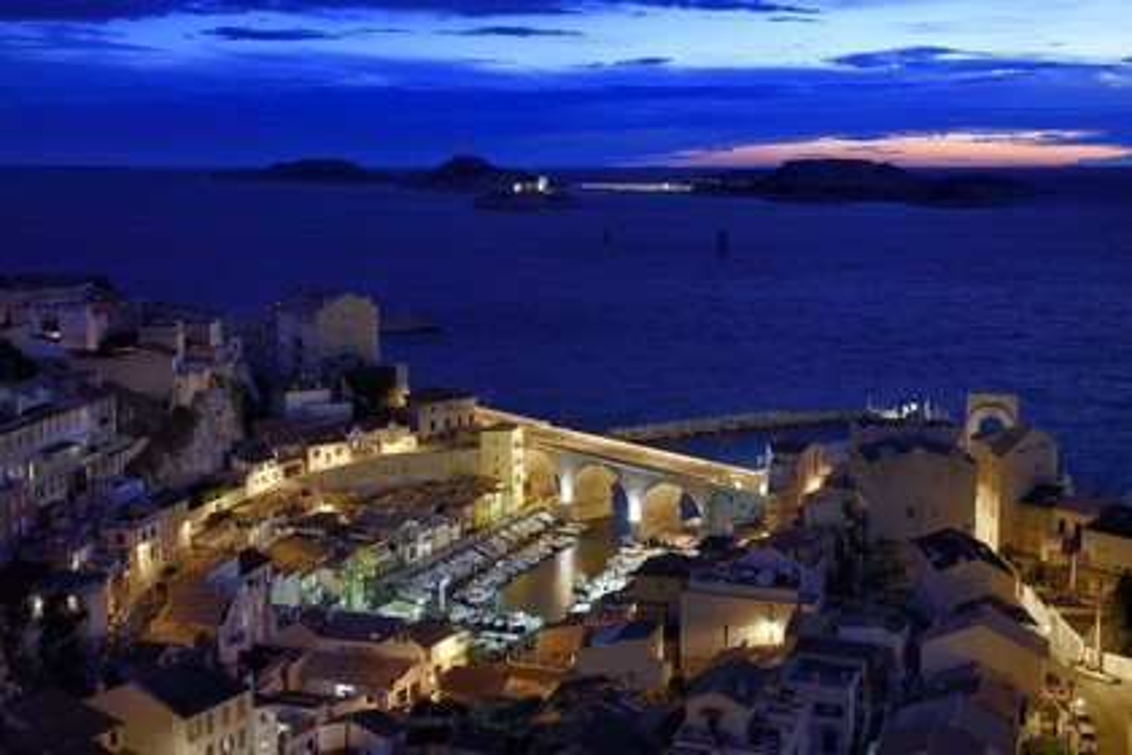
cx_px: 566
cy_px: 378
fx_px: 1509
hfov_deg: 41.1
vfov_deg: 28.1
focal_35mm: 48
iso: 200
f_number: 10
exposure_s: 5
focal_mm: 48
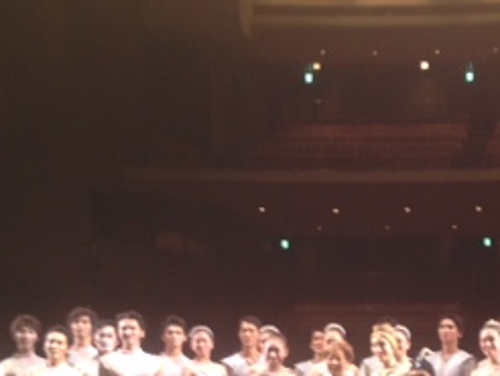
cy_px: 417
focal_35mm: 91
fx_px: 1316
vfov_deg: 15.8
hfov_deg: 21.2
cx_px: 421
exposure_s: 1/20
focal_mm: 4.28
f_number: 2.4
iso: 50
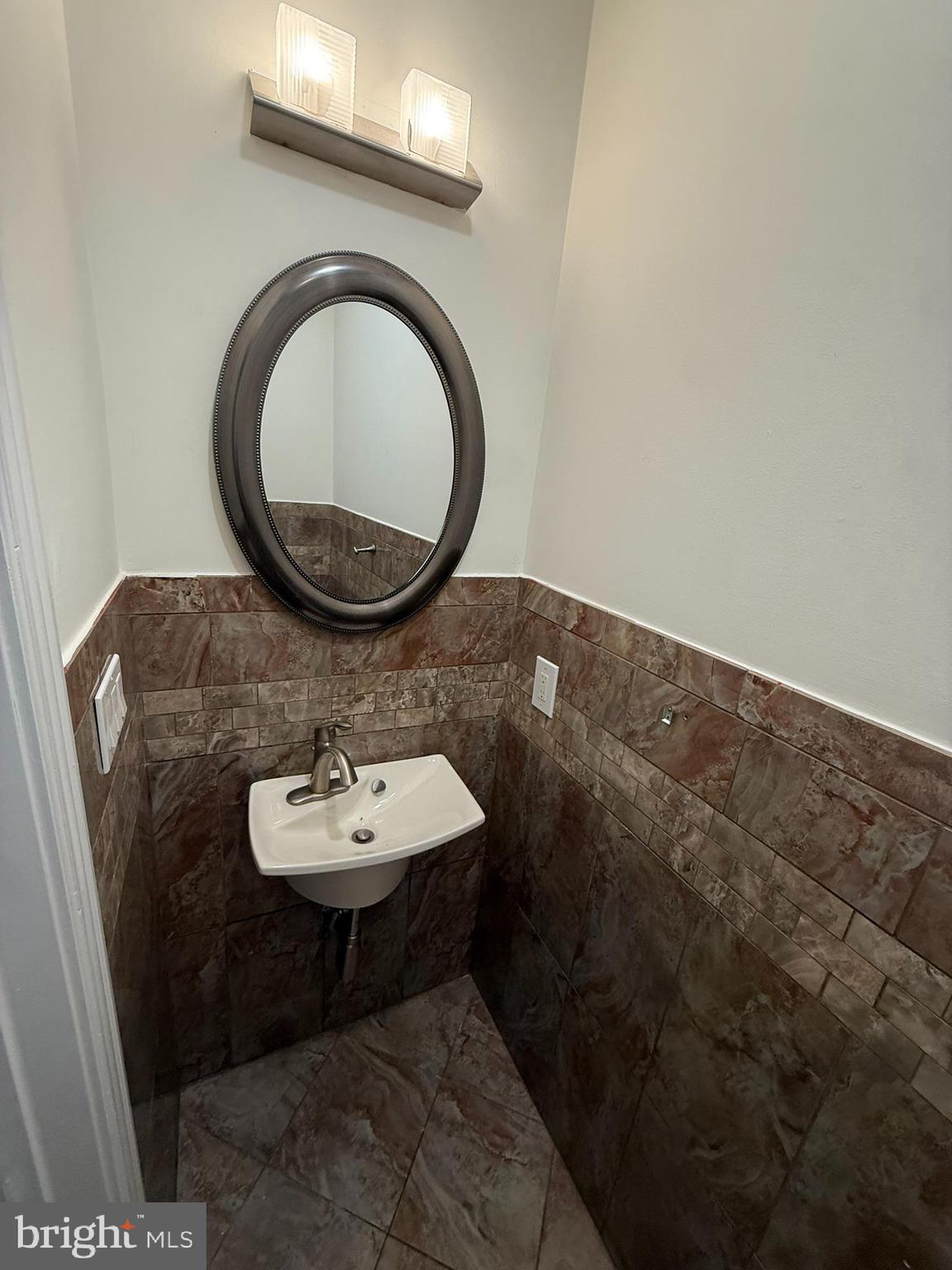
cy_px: 635
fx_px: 513
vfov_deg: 102.1
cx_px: 476
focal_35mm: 14
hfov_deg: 85.7
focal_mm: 2.22
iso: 160
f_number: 2.2
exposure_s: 1/120
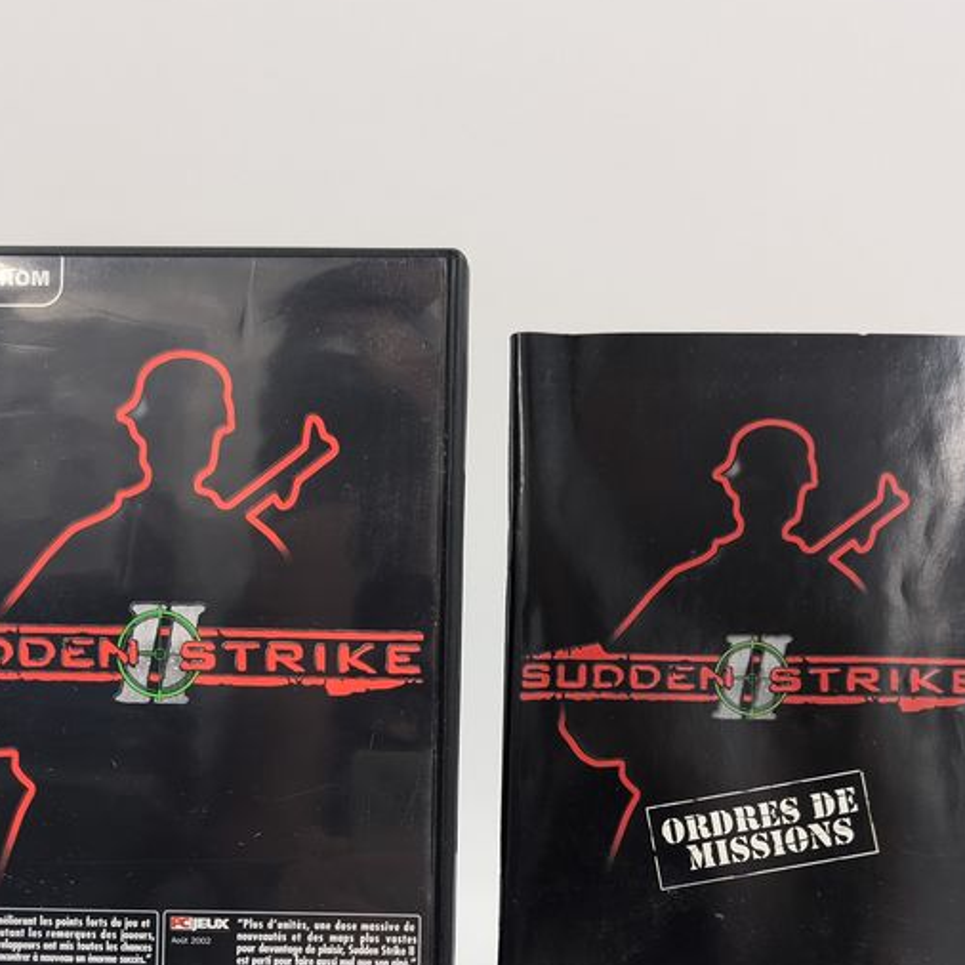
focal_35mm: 42
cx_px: 462
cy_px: 833
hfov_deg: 40.0
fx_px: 1325
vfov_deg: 37.8
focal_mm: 6.9
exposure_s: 1/40.8
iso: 67
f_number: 1.68
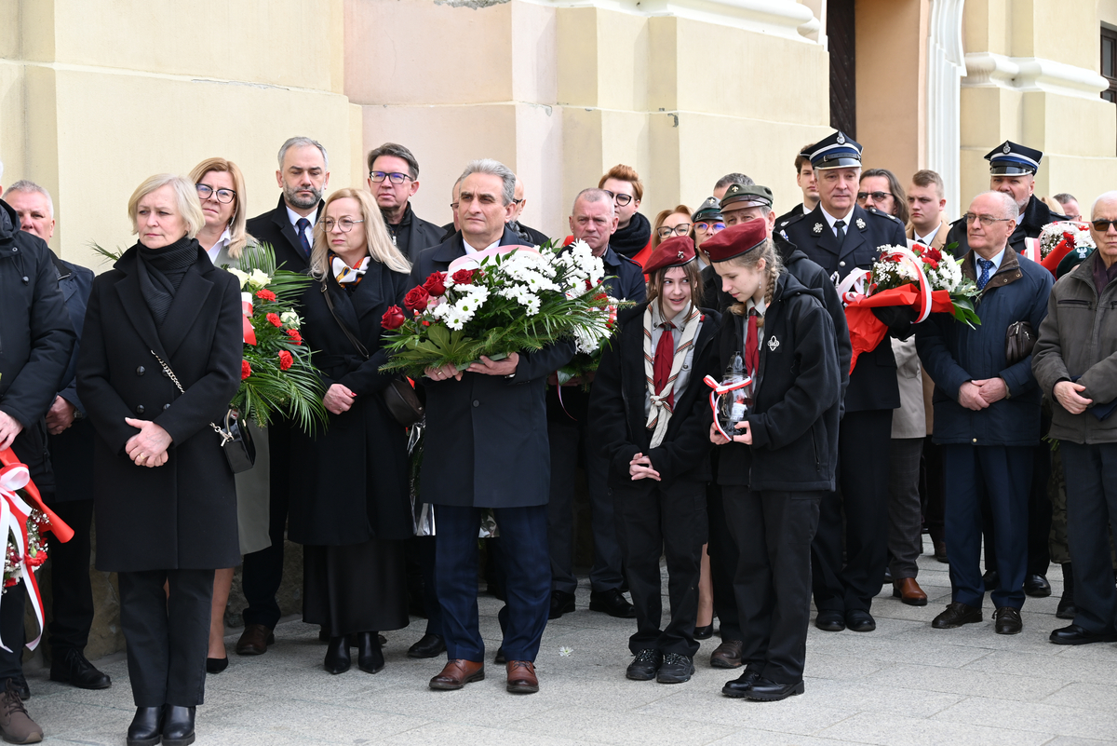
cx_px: 558
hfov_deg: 30.5
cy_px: 373
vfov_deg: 20.6
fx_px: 2048
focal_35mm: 66
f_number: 6
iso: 280
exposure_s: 1/250
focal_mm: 66
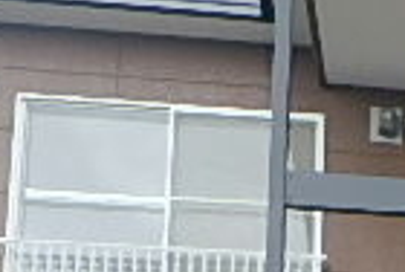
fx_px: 1229
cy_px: 642
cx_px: 674
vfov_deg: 10.8
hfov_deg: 16.4
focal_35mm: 109
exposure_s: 1/80
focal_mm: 4
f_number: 3.8
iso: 125
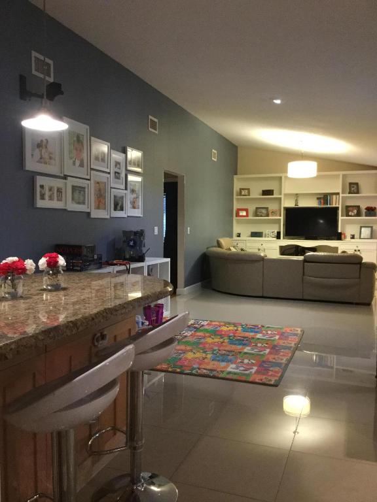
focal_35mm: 31
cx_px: 188
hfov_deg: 45.4
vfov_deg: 58.4
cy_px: 251
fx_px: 450
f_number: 2.4
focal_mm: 3.3
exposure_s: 1/30
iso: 250
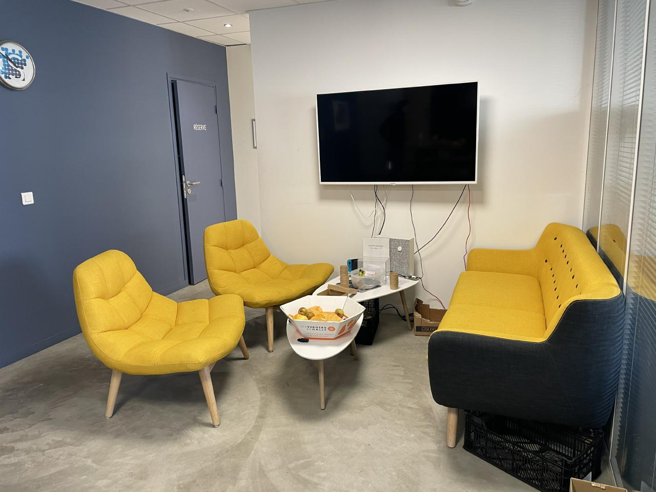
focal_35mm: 26
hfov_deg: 67.3
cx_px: 328
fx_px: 493
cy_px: 246
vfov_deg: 53.1
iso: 80
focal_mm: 4.2
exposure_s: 1/50
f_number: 1.6
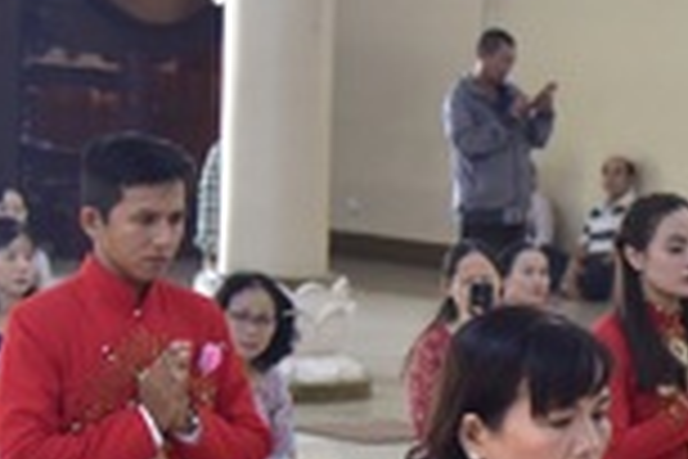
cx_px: 823
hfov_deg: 12.5
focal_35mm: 161
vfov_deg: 8.4
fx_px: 3077
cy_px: 598
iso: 800
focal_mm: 38
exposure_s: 1/50
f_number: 4
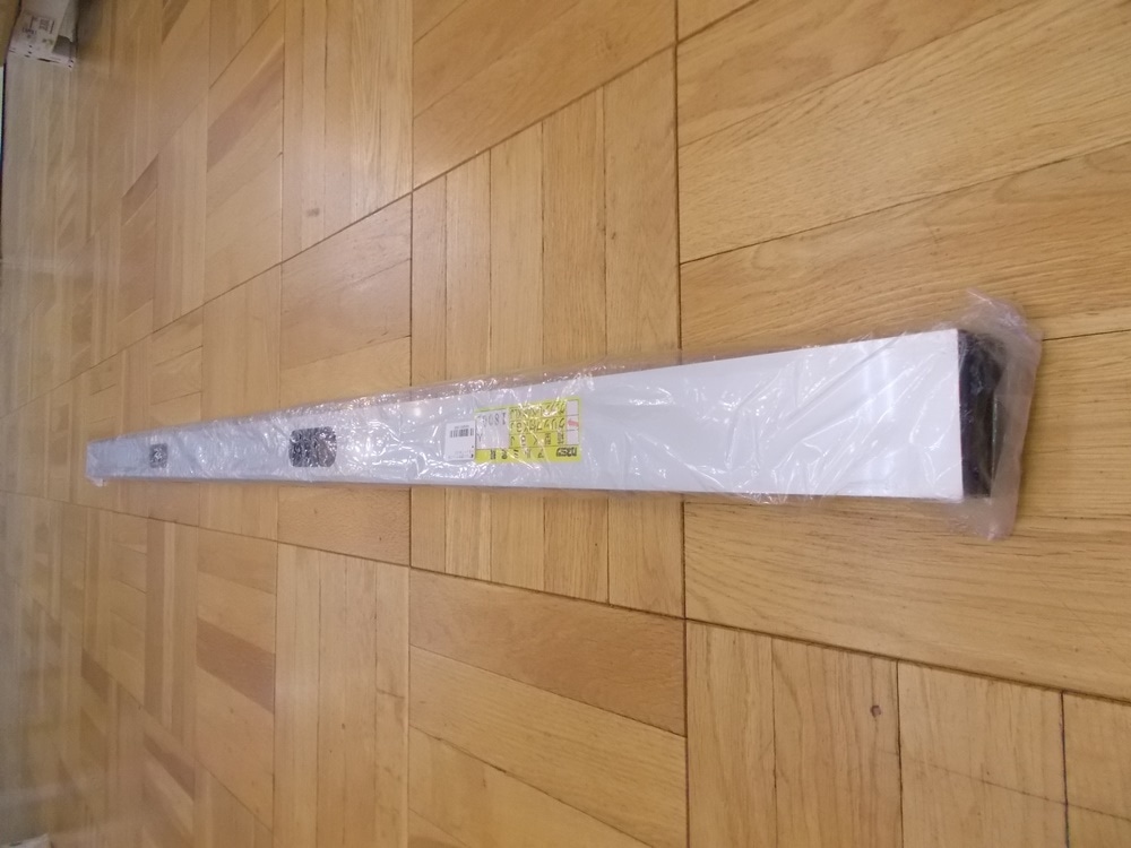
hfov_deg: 67.3
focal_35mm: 26
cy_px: 424
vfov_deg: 53.1
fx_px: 849
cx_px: 566
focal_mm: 4.6
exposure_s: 1/250
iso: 360
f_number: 3.2
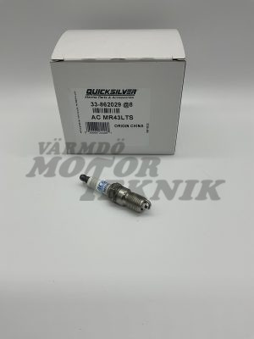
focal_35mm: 29
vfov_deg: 61.7
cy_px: 170
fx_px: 284
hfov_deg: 48.2
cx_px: 127
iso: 16
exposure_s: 1/1195
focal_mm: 3
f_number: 1.8
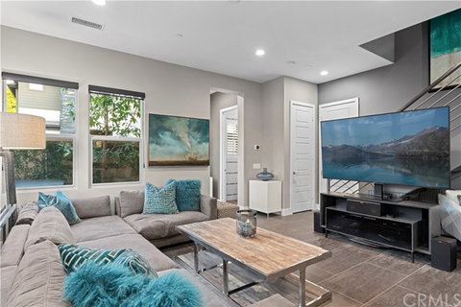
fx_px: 243
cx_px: 230
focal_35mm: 19
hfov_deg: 86.9
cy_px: 154
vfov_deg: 64.6
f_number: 8
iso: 400
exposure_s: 1
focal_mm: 19
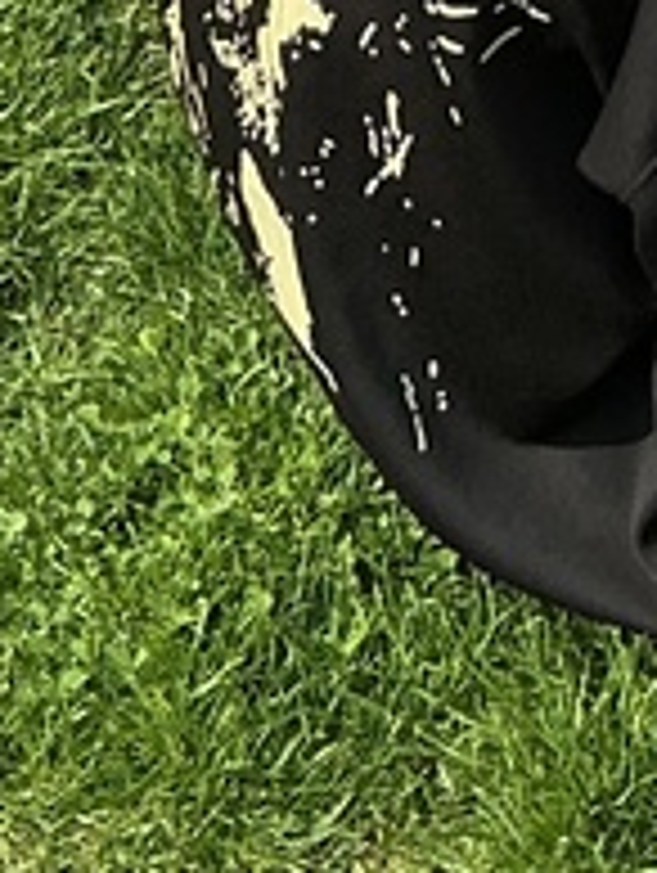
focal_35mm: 153
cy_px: -828
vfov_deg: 11.7
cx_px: 675
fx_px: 3863
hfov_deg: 9.6
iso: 25
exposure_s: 1/804
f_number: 1.8
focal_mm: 3
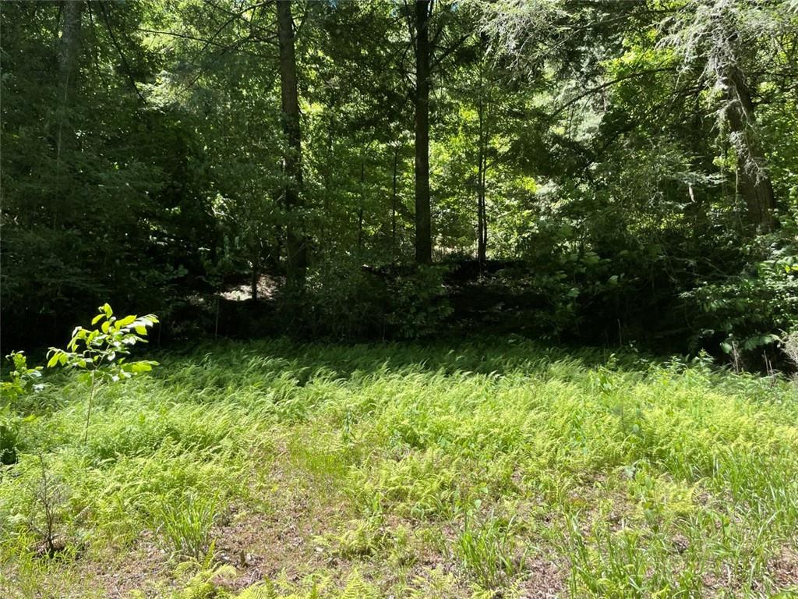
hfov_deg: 67.3
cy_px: 300
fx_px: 599
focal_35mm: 26
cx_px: 399
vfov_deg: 53.1
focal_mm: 4.2
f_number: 1.6
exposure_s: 1/947
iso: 32
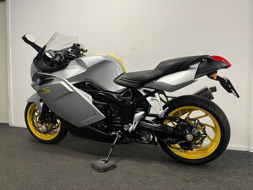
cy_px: 95
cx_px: 126
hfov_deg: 67.3
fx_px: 190
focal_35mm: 26
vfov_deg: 53.1
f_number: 1.6
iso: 80
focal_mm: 5.1
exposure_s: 1/50
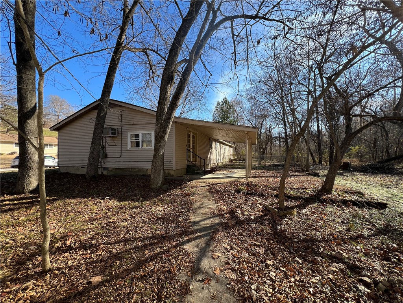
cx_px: 202
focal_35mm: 13
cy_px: 152
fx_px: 151
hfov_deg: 106.2
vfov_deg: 89.9
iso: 32
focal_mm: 1.57
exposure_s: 1/371
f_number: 1.8
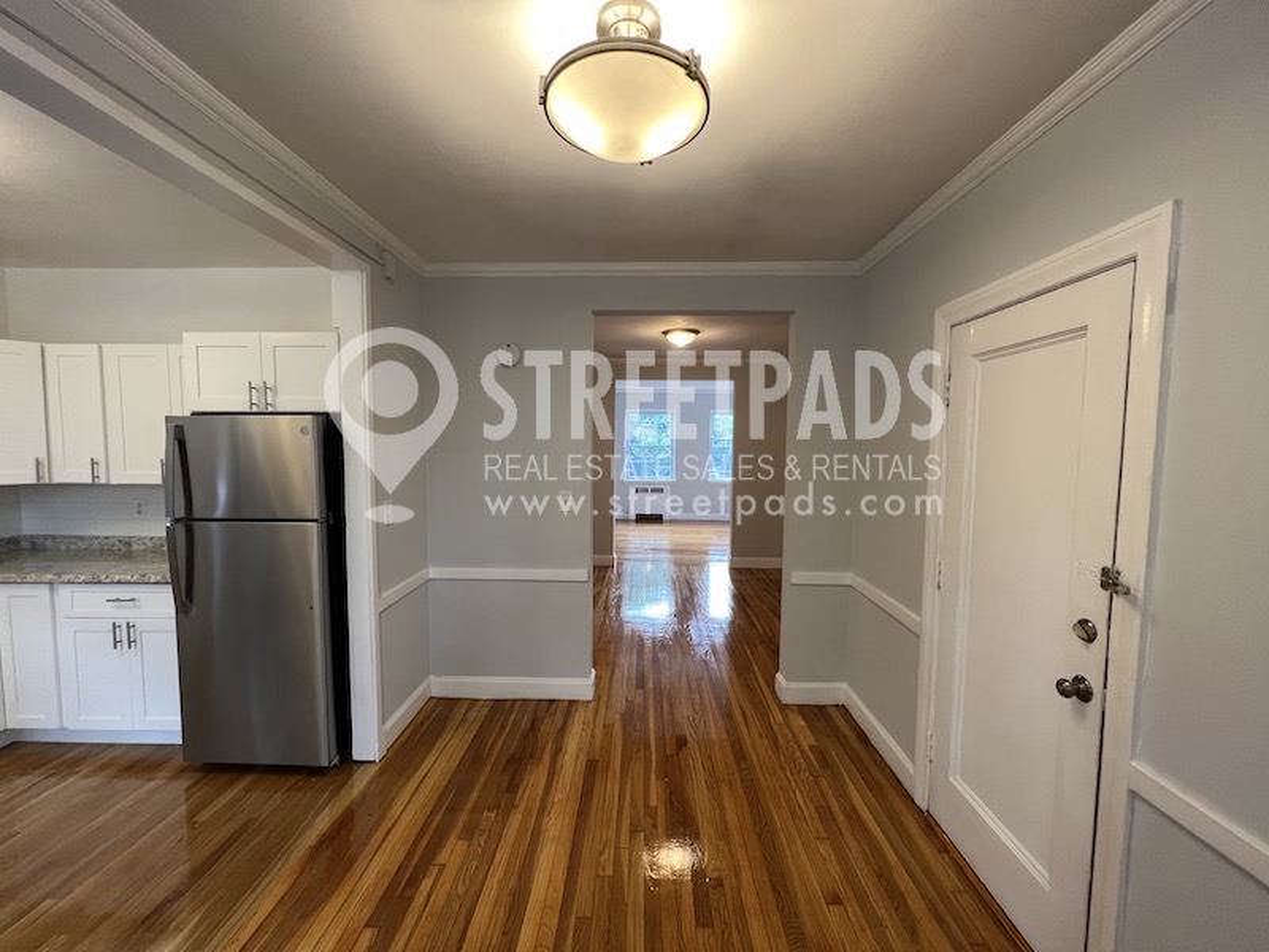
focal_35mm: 13
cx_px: 634
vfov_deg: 89.9
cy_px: 476
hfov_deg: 106.2
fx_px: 477
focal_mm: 1.57
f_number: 1.8
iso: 160
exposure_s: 1/60
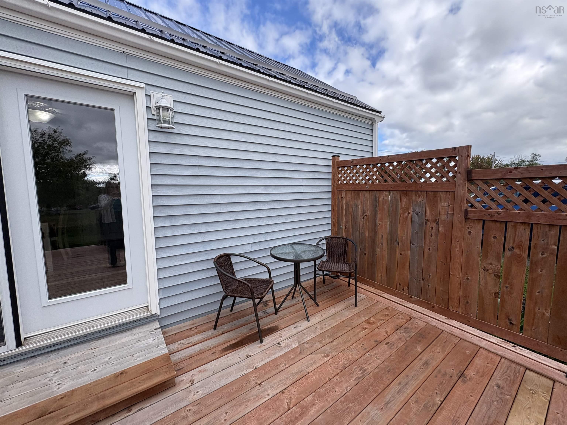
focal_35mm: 14
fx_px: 229
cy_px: 212
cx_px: 284
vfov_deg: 85.7
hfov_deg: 102.1
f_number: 2.2
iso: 50
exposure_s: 1/610
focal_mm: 2.22
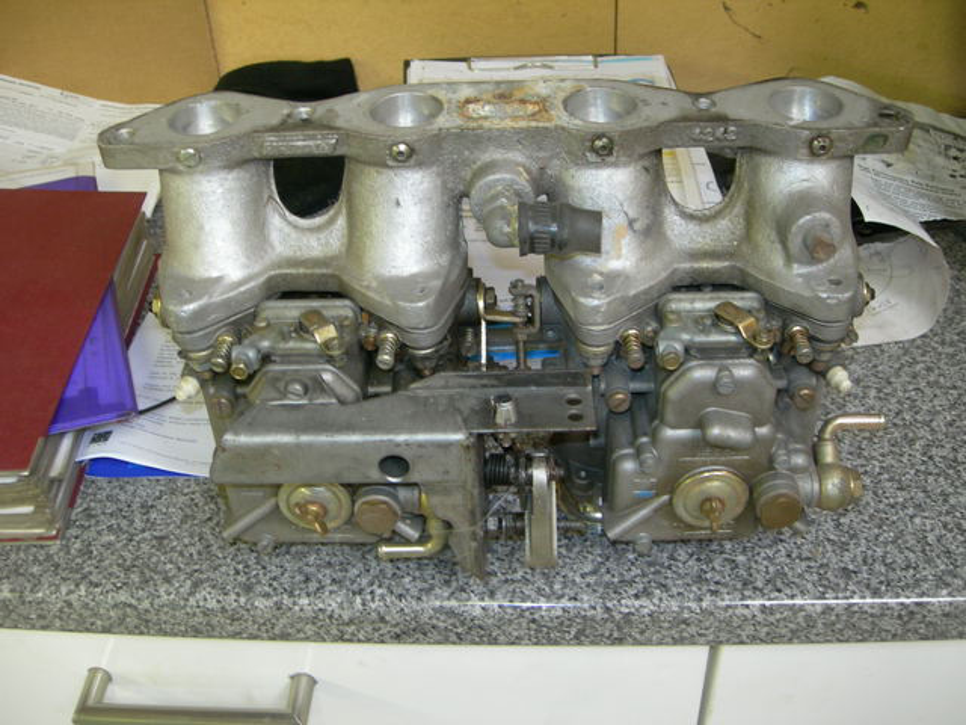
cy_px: 362
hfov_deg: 49.0
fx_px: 1060
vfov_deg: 37.7
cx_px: 483
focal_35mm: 38
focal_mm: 7.8
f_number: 2.8
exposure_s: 1/18.1
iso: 200
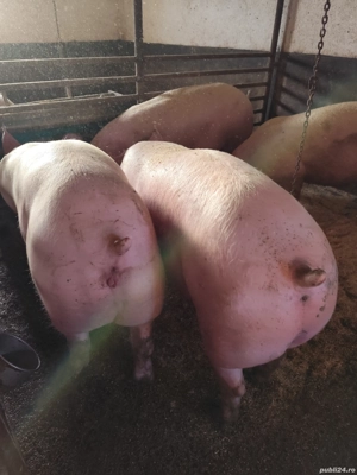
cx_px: 178
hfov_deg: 58.9
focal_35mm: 23
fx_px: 316
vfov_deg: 73.9
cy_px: 238
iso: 1000
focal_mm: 6.14
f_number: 1.65
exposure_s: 1/50
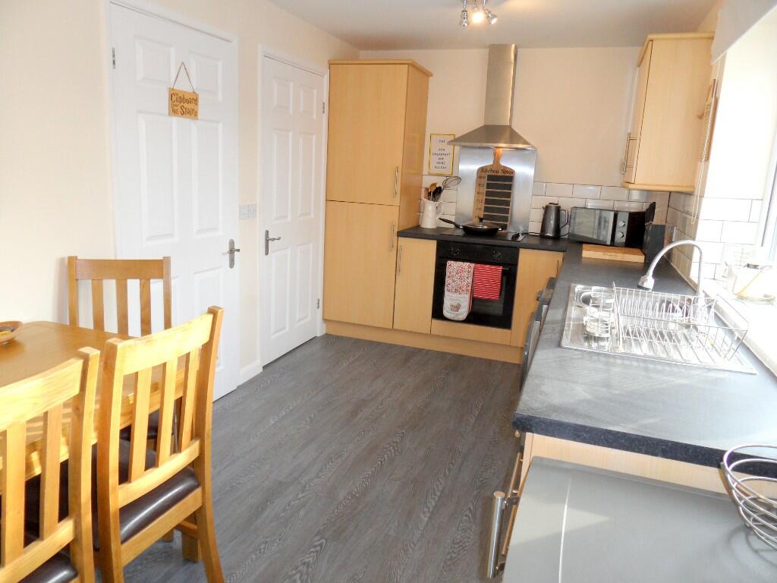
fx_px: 539
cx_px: 388
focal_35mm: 24
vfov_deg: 56.8
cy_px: 292
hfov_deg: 71.6
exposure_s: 1/45
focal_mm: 3.9
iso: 100
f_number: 3.2
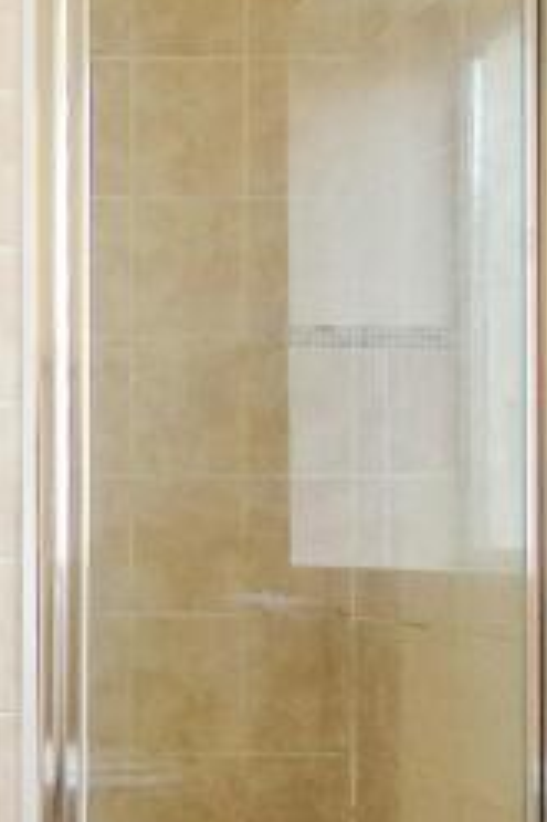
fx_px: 1415
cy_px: 423
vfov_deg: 32.4
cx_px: -242
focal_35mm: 62
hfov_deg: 19.4
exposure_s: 1/80
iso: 1600
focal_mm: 10
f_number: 4
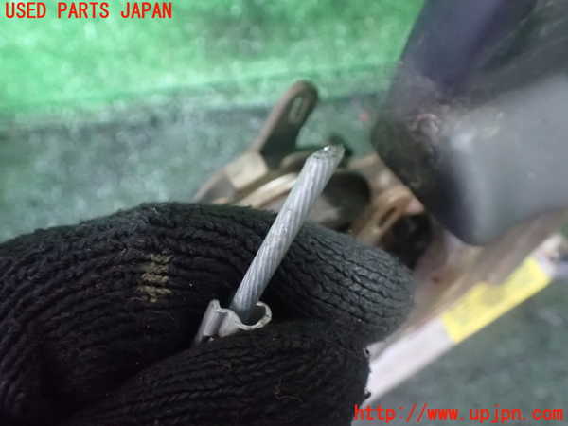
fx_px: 492
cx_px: 284
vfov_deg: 46.8
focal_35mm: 30
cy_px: 213
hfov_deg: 60.0
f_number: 2.3
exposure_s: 1/25
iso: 1600
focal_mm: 5.4
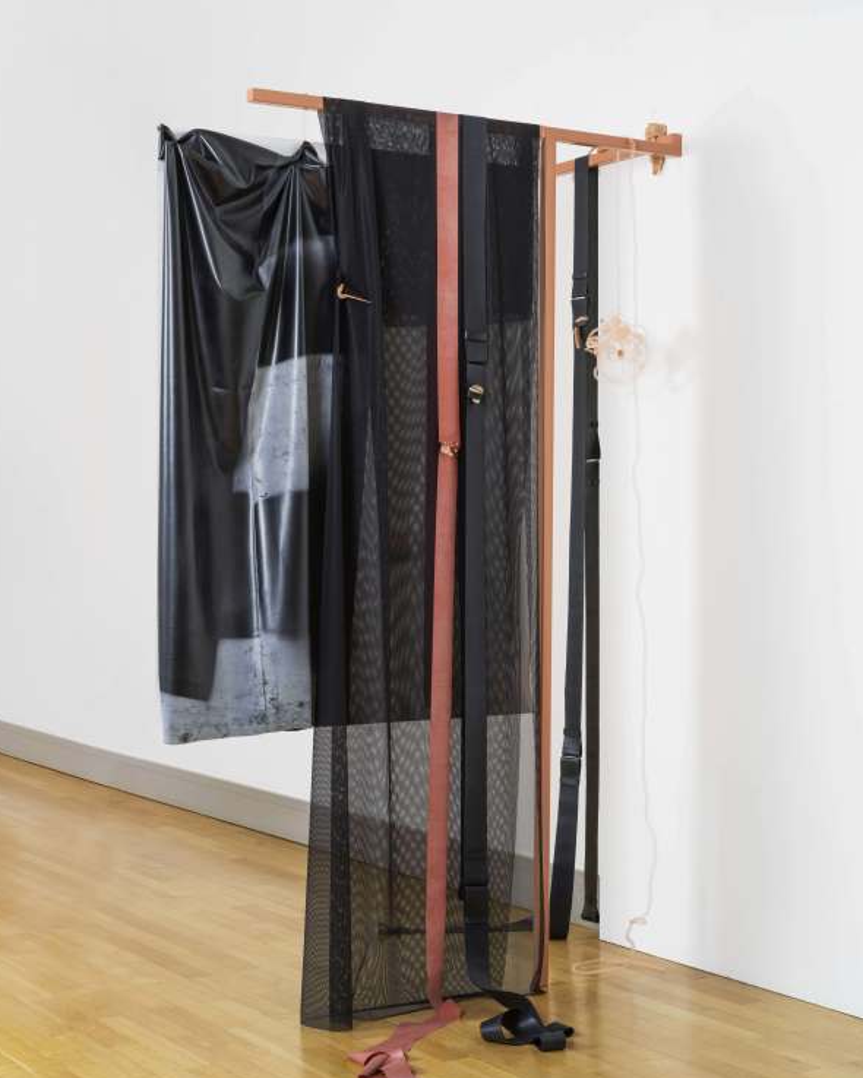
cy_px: 582
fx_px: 1723
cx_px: 429
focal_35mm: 54
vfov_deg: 34.7
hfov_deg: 28.1
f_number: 13
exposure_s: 1/250
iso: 200
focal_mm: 65
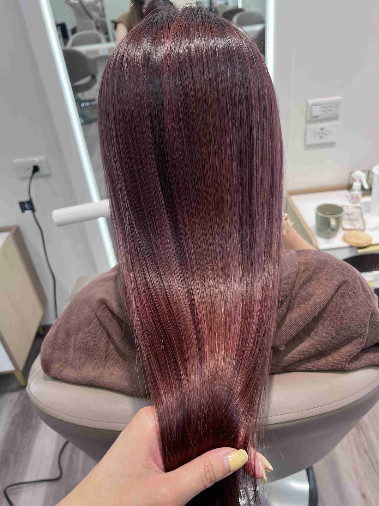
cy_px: 253
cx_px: 190
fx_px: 380
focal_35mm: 26
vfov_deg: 67.3
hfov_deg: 53.1
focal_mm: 5.7
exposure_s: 1/120
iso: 125
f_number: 1.5
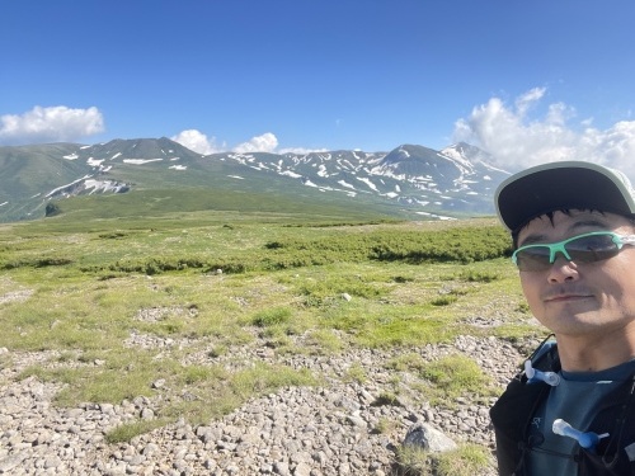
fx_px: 422
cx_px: 318
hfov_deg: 73.9
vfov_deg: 58.9
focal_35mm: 23
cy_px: 238
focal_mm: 2.71
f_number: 2.2
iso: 25
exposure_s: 1/693
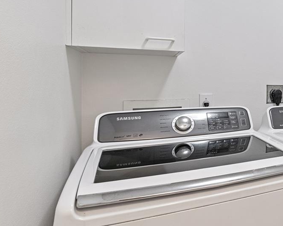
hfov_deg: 39.7
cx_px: 320
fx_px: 302
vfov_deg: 40.9
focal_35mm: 36
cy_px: 86
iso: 500
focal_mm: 16
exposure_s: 1/1.25
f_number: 8
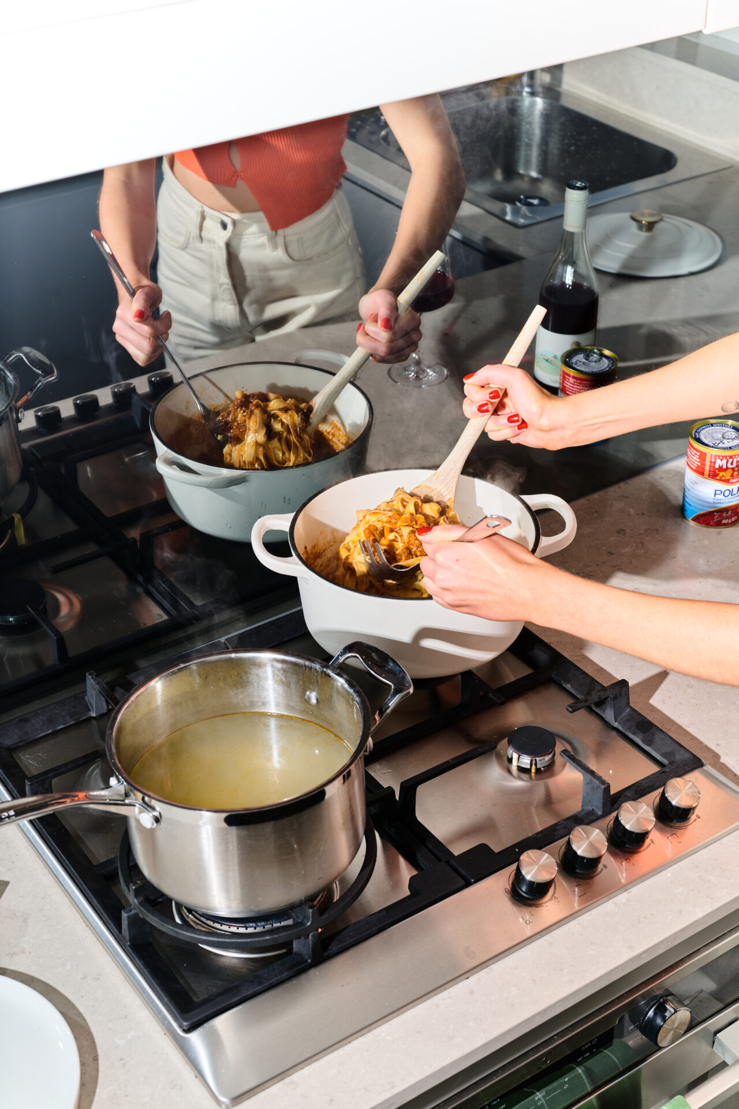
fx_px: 1539
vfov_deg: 39.6
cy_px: 554
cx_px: 370
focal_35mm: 50
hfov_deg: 27.0
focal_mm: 50
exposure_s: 1/200
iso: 64
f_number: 8
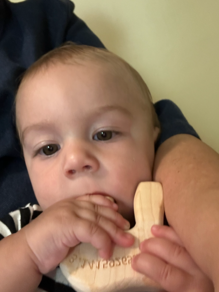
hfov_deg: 46.8
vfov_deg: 60.0
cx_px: 110
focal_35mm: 30
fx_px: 253
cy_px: 146
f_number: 1.9
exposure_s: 1/30
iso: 400
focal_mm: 2.69
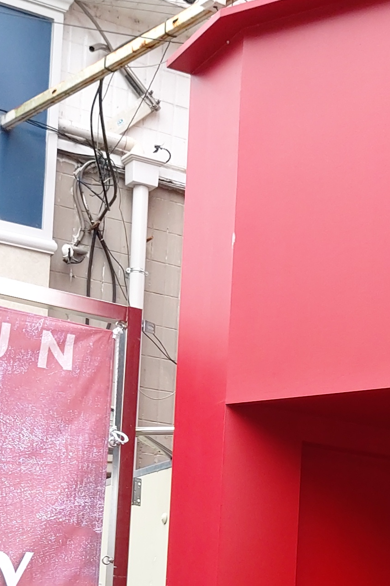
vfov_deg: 23.7
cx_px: 420
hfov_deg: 16.2
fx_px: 1333
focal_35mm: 82
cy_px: 581
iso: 64
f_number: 2
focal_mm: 4.58
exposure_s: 1/60
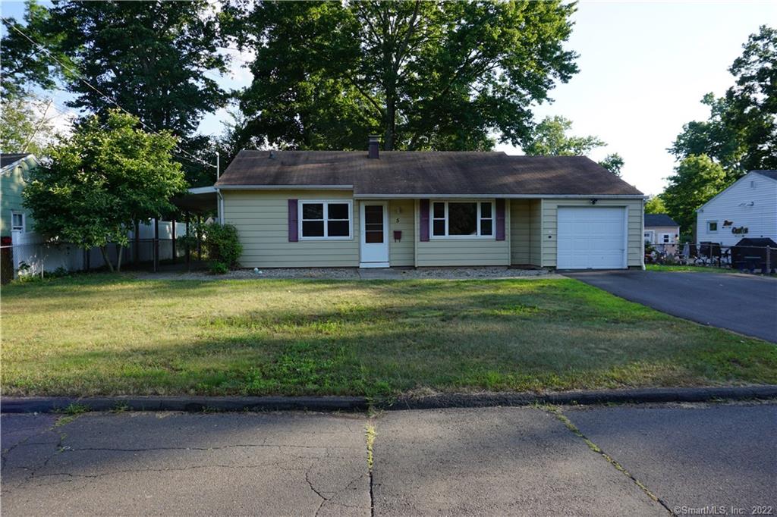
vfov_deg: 53.1
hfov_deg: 73.8
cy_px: 258
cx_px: 388
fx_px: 518
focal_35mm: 24
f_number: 8
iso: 100
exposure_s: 1/80
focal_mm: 16
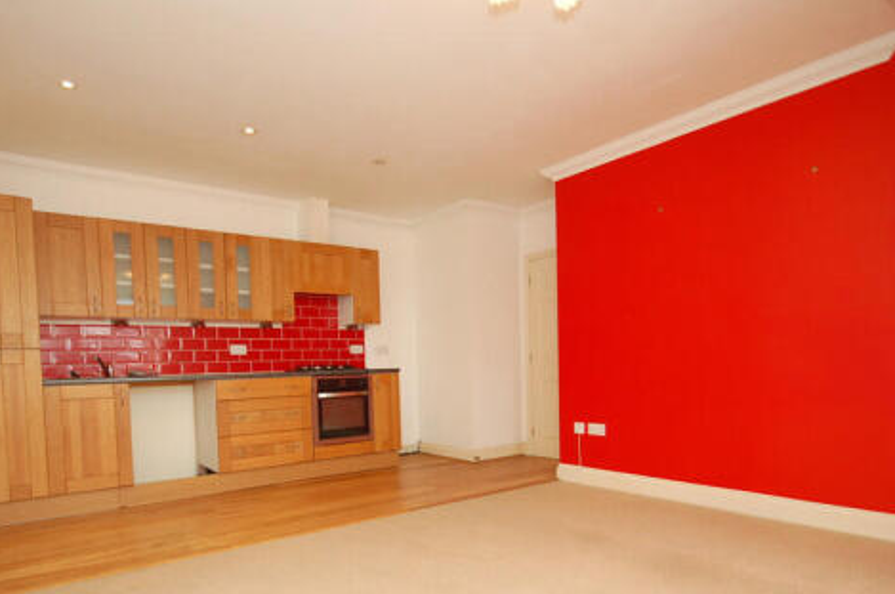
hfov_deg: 81.1
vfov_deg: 58.3
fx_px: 521
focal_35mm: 21
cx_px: 406
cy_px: 384
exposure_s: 1/80
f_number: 4.5
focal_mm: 10
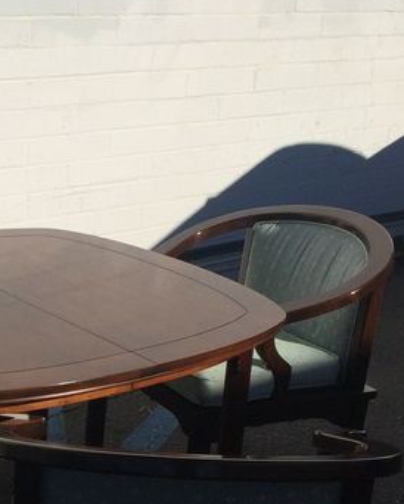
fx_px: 1150
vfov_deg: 24.2
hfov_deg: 19.2
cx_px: -25
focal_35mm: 77
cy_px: 430
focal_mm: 4.12
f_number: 2.2
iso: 40
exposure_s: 1/6849
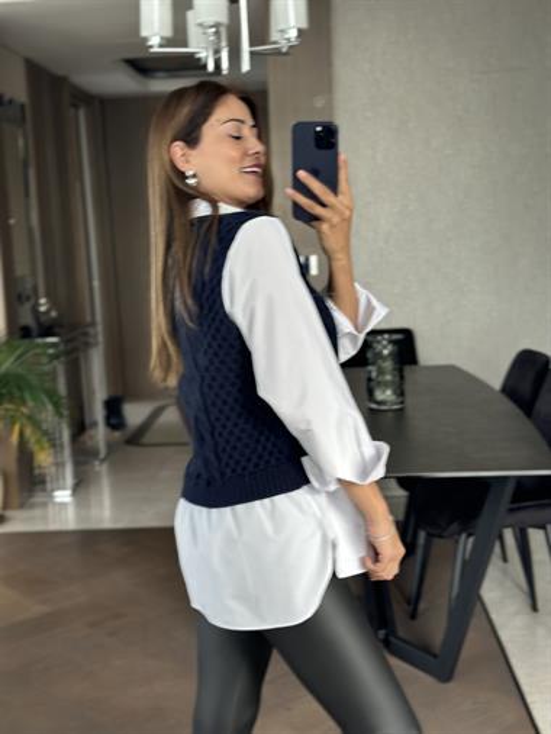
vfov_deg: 39.6
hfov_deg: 30.3
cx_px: 276
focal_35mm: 48
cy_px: 367
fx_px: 1018
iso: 125
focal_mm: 6.86
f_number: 1.78
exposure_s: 1/60
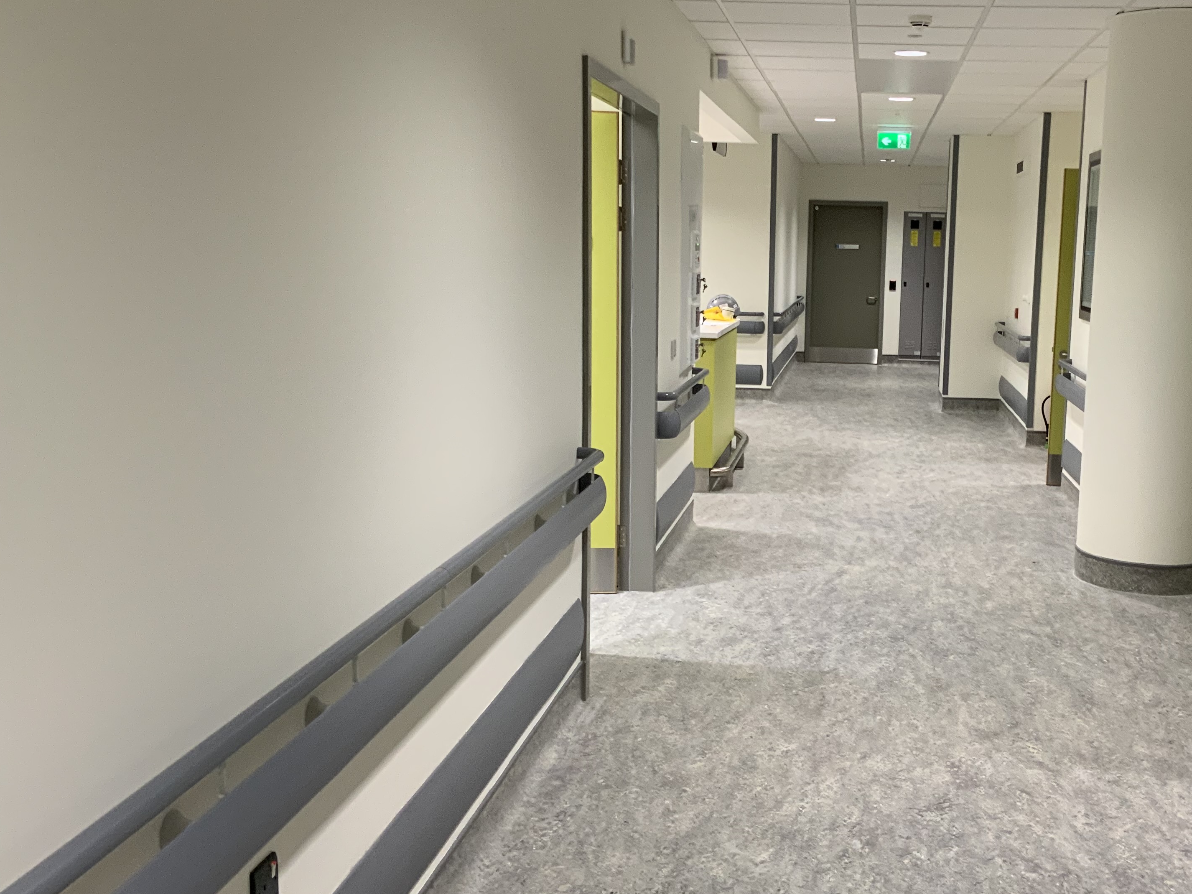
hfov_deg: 45.0
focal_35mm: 41
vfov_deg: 35.1
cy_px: 454
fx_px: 1412
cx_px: 810
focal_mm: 3
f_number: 1.8
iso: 80
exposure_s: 1/56
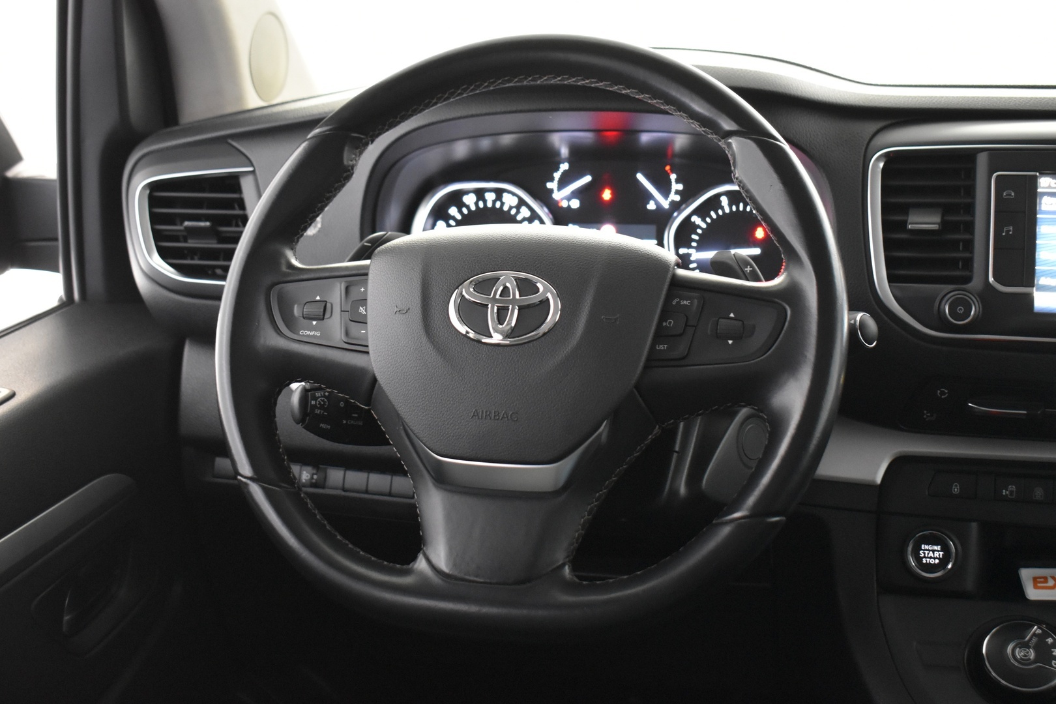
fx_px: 1364
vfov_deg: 28.9
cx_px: 528
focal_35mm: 46
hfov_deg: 42.3
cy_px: 352
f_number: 4.2
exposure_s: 1/15
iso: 3200
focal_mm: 31
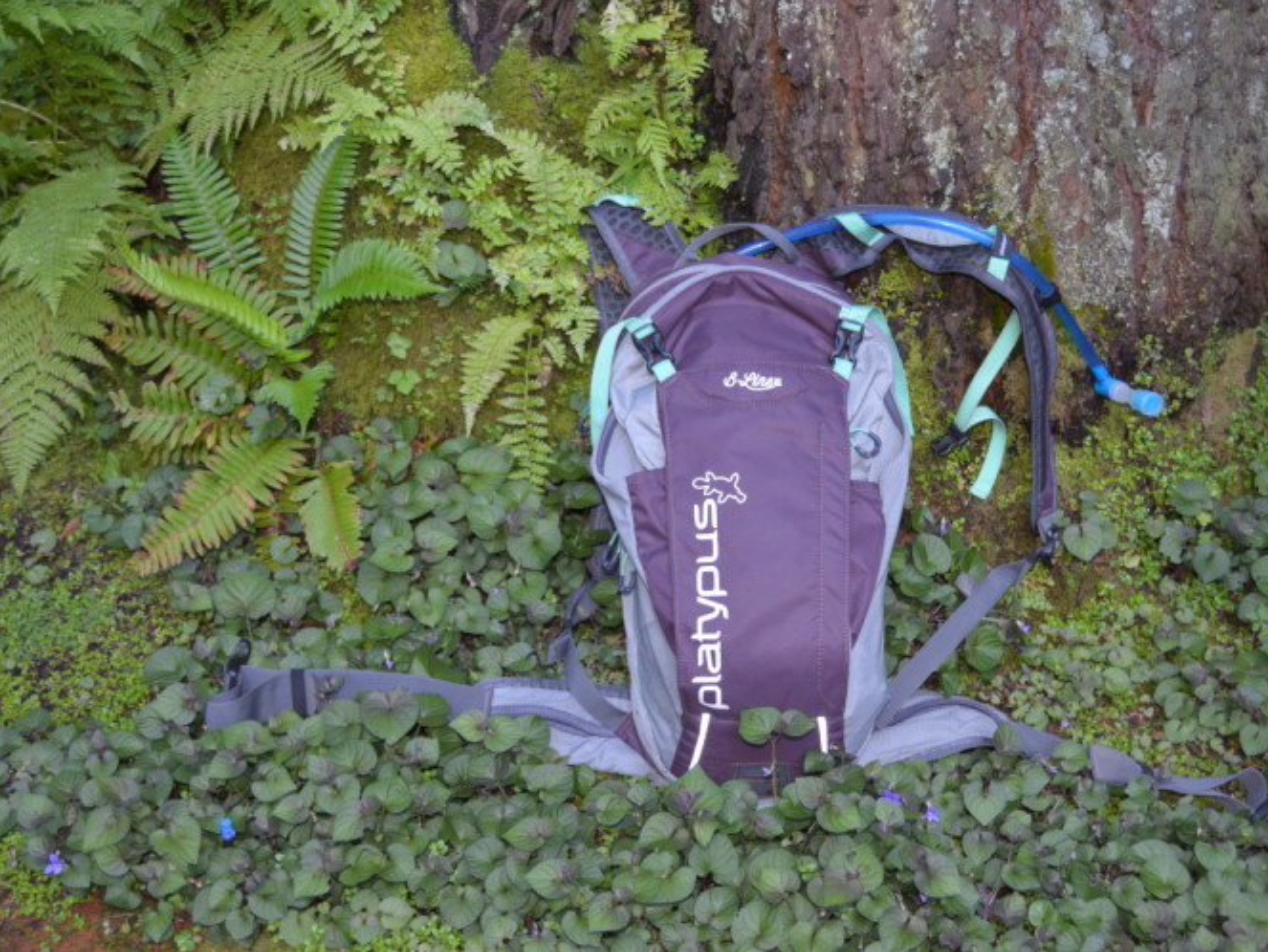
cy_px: 476
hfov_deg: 37.7
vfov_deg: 28.8
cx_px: 715
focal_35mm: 51
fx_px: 1852
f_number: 4.2
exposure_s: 1/80
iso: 400
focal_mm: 31
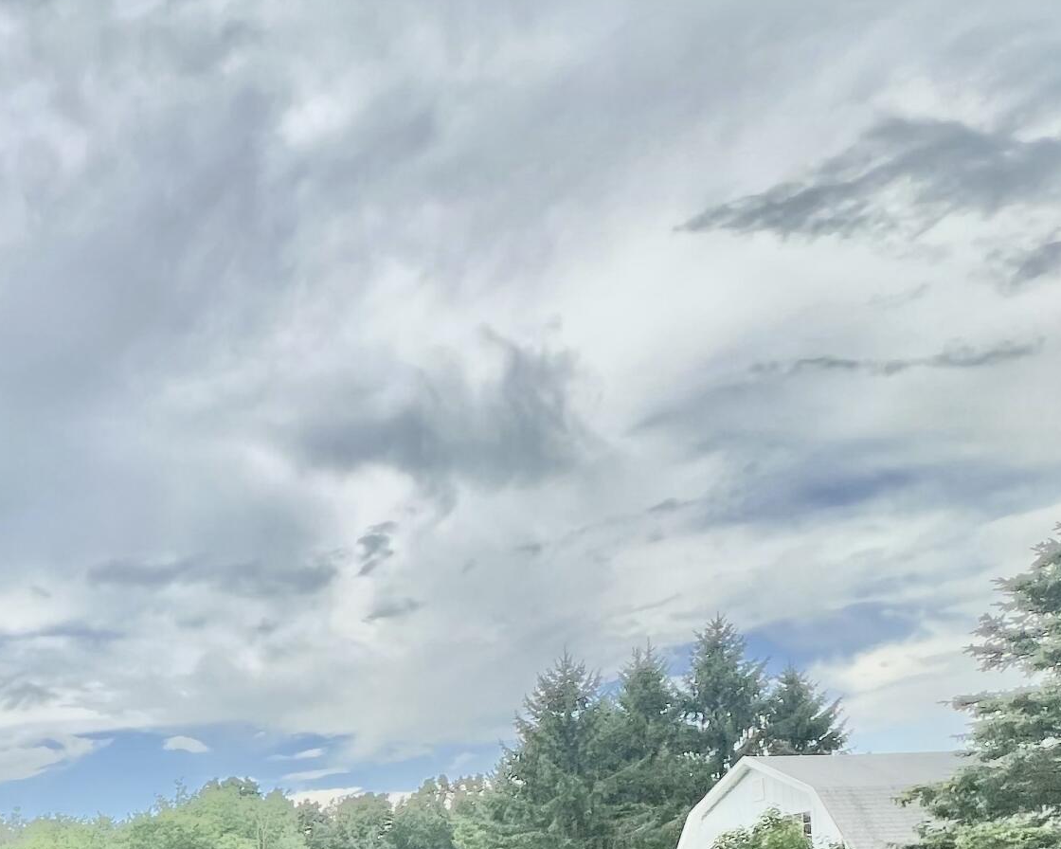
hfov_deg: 40.3
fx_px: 1068
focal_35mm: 34
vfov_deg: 35.6
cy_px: 980
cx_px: -161
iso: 32
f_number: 1.8
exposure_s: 1/1155
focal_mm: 1.57
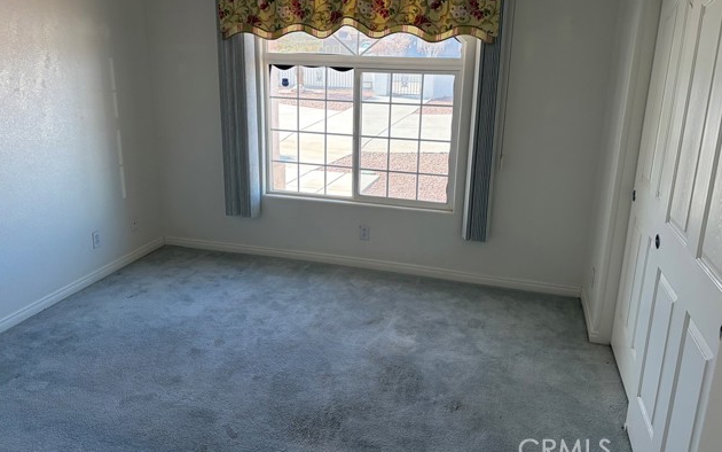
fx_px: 551
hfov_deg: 66.5
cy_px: 190
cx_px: 361
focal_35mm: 28
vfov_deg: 44.4
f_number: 1.6
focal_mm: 5.96
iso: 80
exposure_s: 1/209
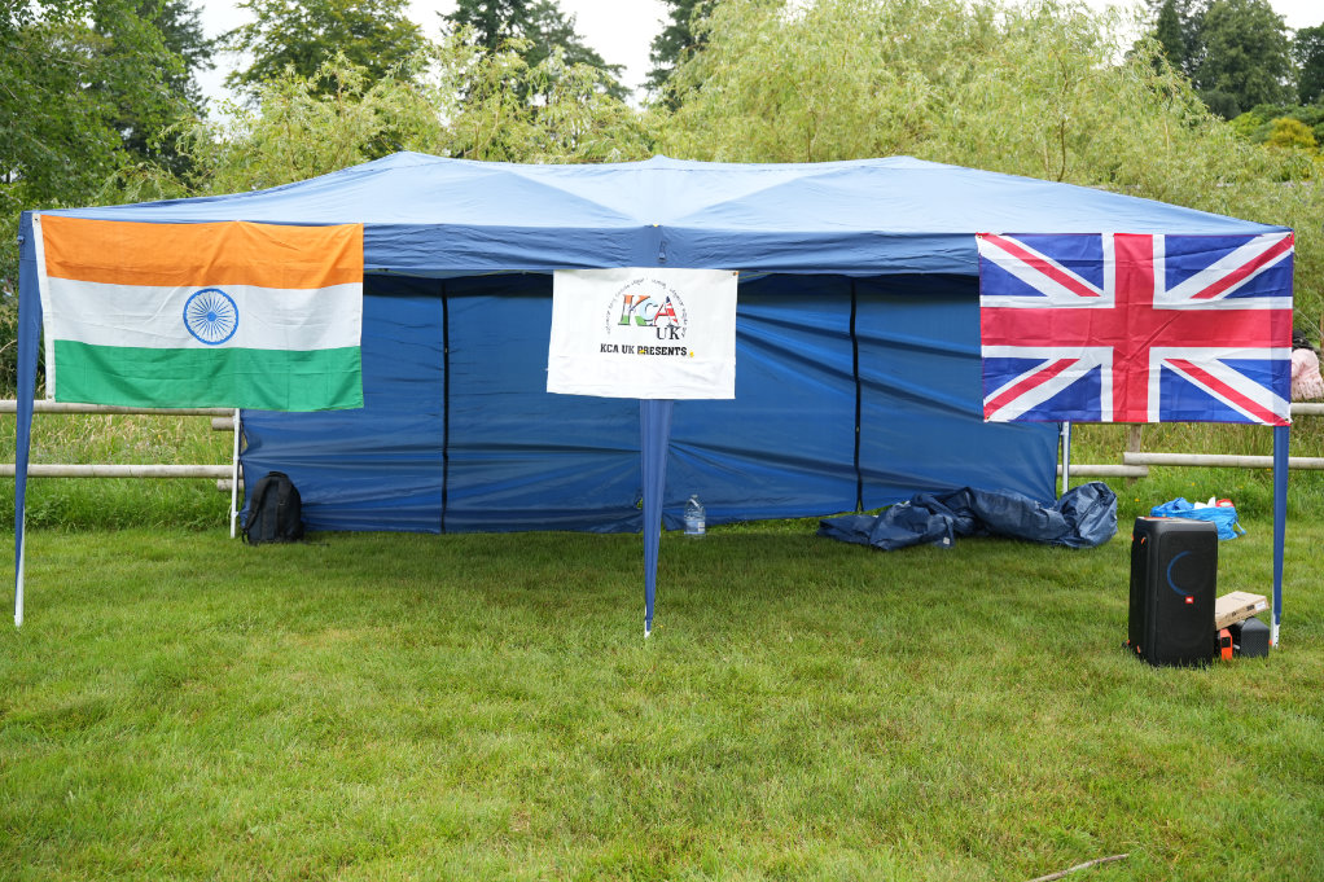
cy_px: 441
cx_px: 662
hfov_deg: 57.8
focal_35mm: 33
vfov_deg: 40.4
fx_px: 1199
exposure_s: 1/500
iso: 500
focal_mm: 32.6
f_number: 3.5
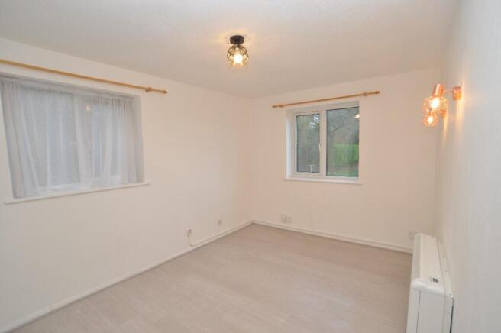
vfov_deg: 71.9
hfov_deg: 95.0
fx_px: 229
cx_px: 250
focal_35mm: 16
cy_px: 166
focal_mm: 11
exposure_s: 1/100
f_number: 5
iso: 400
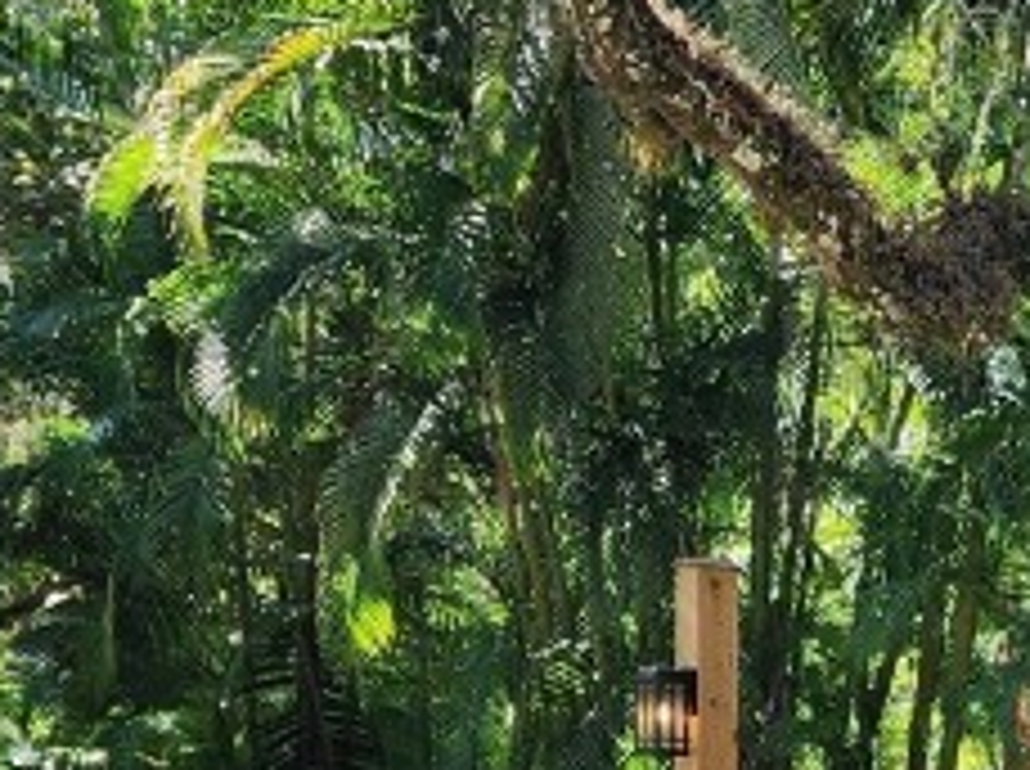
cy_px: 1108
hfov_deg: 18.3
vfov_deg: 13.6
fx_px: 3060
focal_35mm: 103
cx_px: 1183
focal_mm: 6.4
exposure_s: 1/180
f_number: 1.8
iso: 20
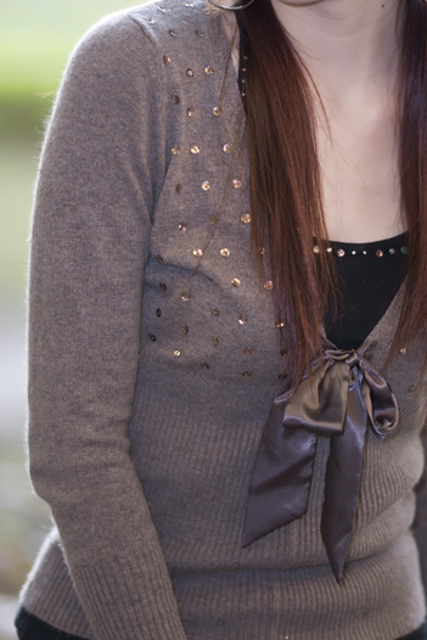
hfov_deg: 5.2
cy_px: 231
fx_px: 4676
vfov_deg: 7.8
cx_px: 252
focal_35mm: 263
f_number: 1.8
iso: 200
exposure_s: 1/160
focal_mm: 135
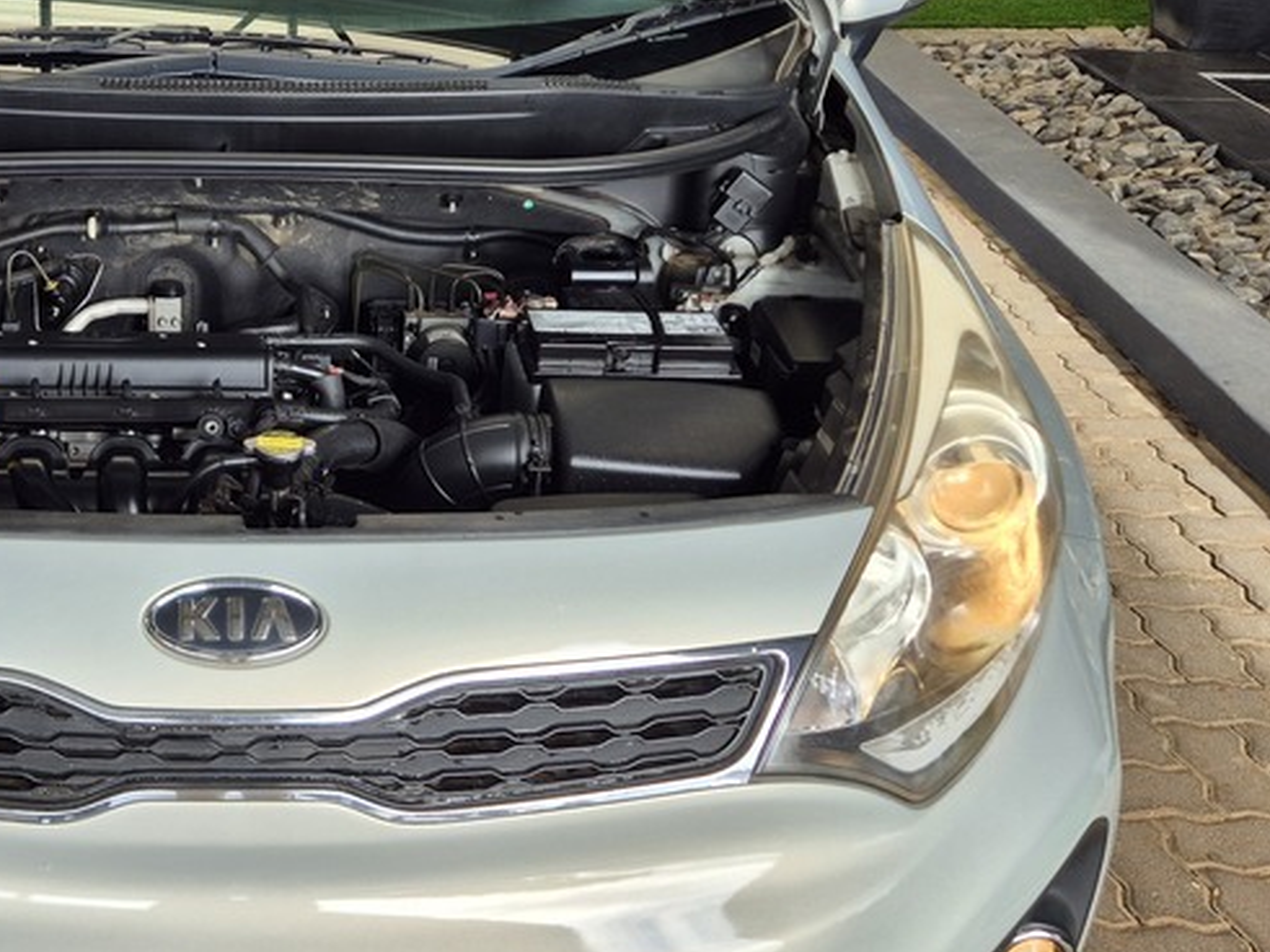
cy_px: 318
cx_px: 256
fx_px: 1761
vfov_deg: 30.0
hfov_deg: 38.2
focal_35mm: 48
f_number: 1.8
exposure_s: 1/204
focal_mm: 5.4
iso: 25
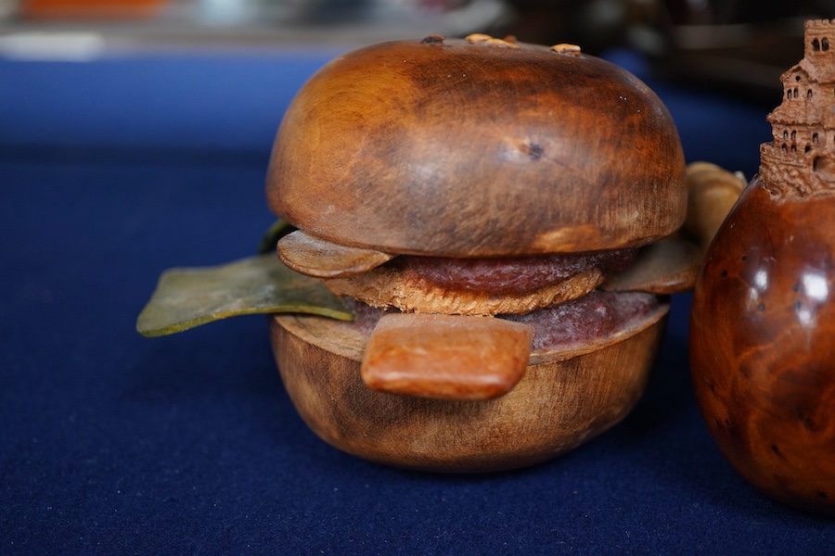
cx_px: 418
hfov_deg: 43.6
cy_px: 278
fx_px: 1044
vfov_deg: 29.9
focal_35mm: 45
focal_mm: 30
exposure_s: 1/125
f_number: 3.5
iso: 1250
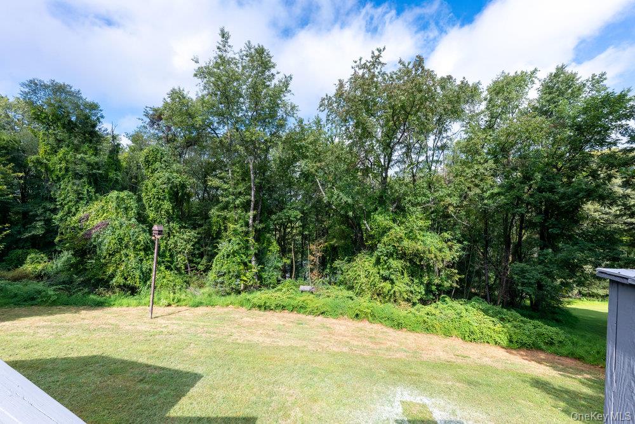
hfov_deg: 104.2
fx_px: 247
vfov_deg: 81.2
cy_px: 212
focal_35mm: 14
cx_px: 318
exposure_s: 1/6400
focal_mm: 14
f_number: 8
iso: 800
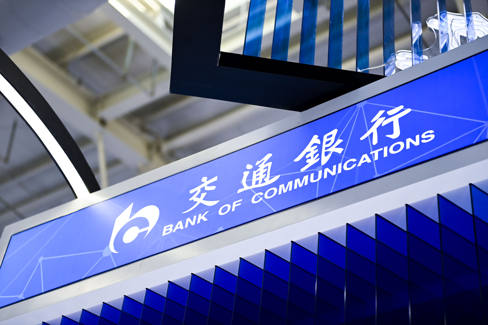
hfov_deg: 28.8
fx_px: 949
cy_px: 162
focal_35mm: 70
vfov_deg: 19.5
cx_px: 244
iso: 1000
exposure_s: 1/1000
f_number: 2.8
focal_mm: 70
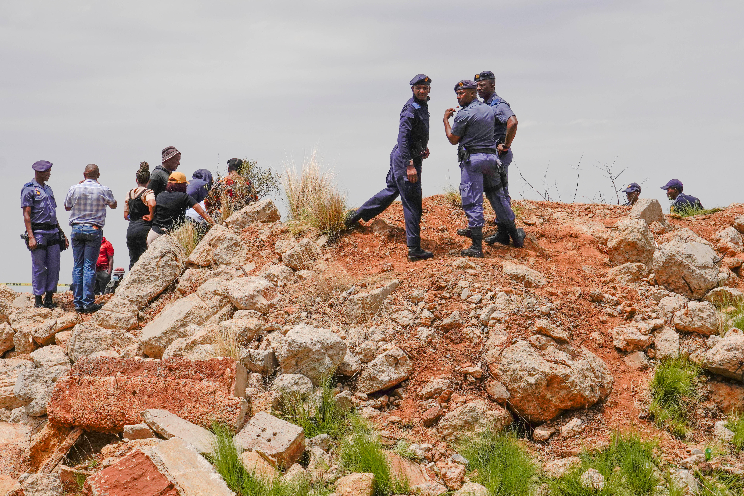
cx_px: 372
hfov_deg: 19.5
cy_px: 248
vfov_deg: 13.0
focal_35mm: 105
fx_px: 2170
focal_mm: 70
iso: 400
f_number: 8
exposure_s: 1/3200
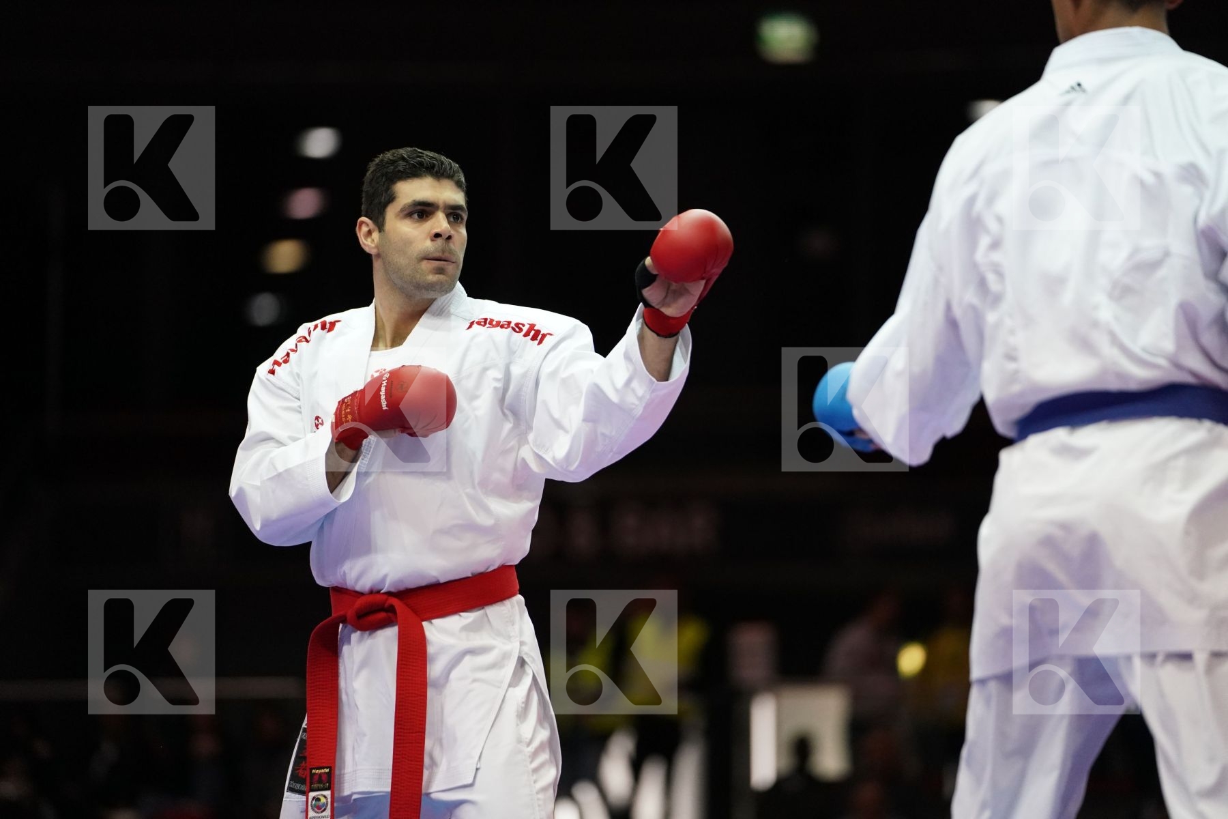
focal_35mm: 182
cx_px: 614
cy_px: 410
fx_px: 6208
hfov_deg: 11.3
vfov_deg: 7.5
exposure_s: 1/1000
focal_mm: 182
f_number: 2.8
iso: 4000
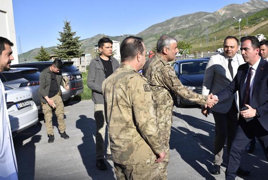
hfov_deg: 47.9
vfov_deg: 33.1
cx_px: 134
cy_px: 90
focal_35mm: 40
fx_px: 302
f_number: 11
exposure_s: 1/500
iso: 320
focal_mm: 27
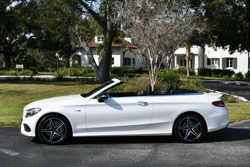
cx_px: 125
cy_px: 84
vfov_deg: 27.0
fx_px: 348
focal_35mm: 50
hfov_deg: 39.6
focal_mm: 25
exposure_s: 1/320
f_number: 9
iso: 100
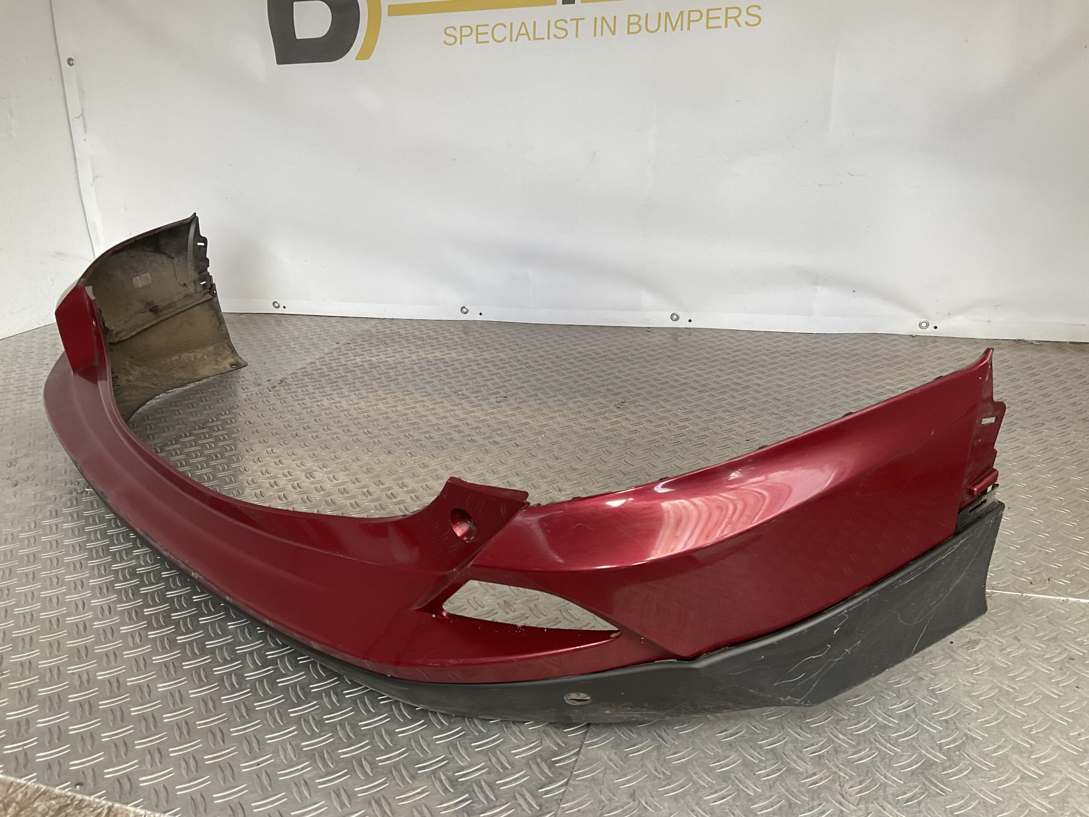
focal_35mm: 29
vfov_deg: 48.2
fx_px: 912
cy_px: 408
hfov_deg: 61.7
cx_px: 544
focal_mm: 3
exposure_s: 1/120
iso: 32
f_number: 1.8
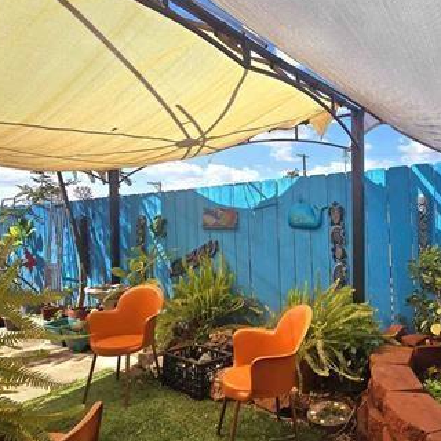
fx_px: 332
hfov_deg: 65.6
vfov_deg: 67.3
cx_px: 291
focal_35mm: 23
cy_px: 223
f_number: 2.2
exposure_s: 1/2000
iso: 50
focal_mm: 2.2
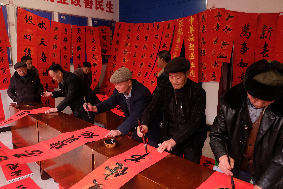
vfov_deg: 47.9
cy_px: 94
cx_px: 142
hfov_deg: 67.4
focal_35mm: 27
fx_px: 212
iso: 2000
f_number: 5.6
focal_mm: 18
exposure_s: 1/30
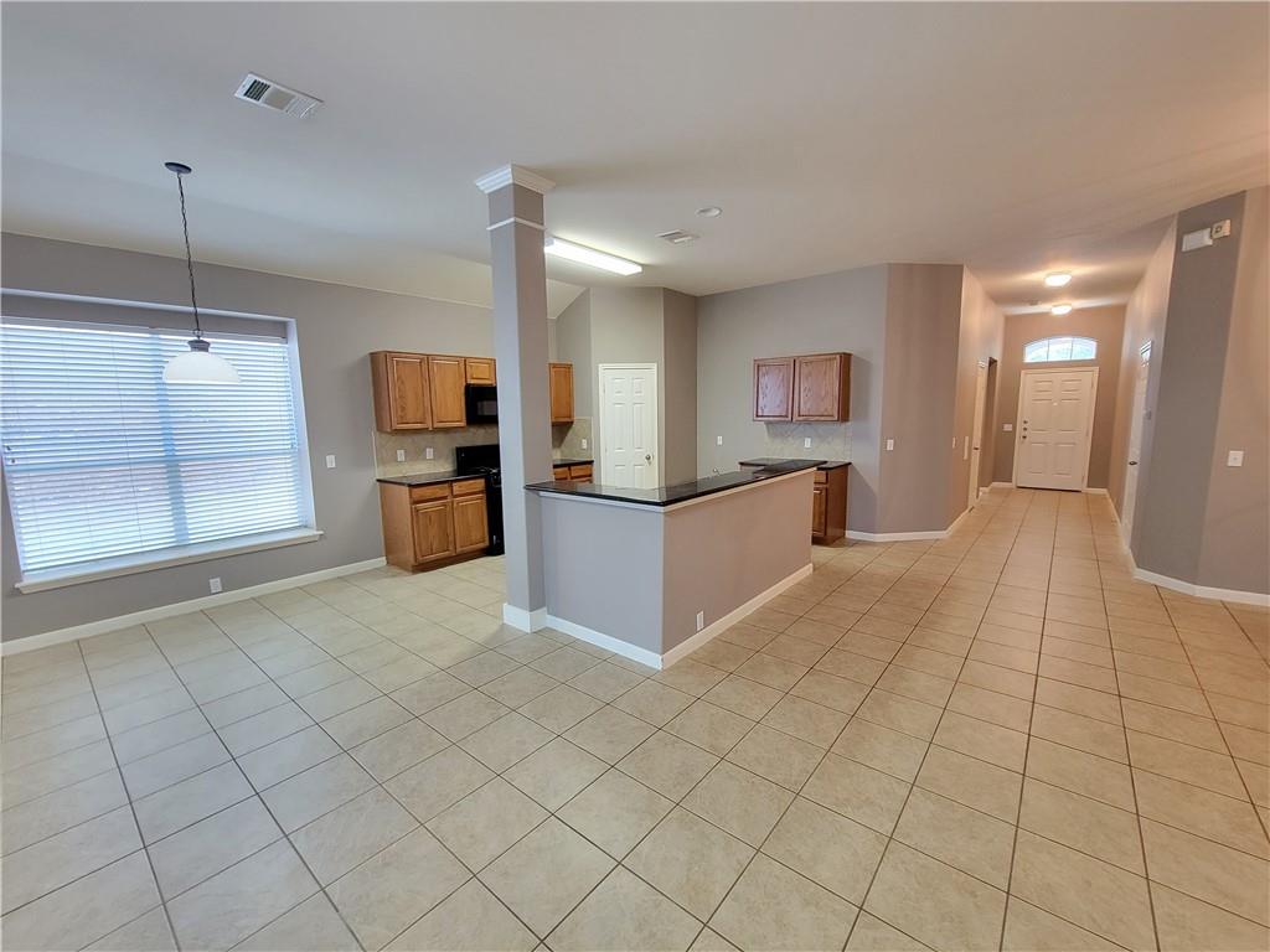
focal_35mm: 13
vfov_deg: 89.9
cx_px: 635
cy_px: 476
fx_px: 477
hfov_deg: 106.2
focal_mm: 2.2
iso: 640
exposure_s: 1/30
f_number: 2.2
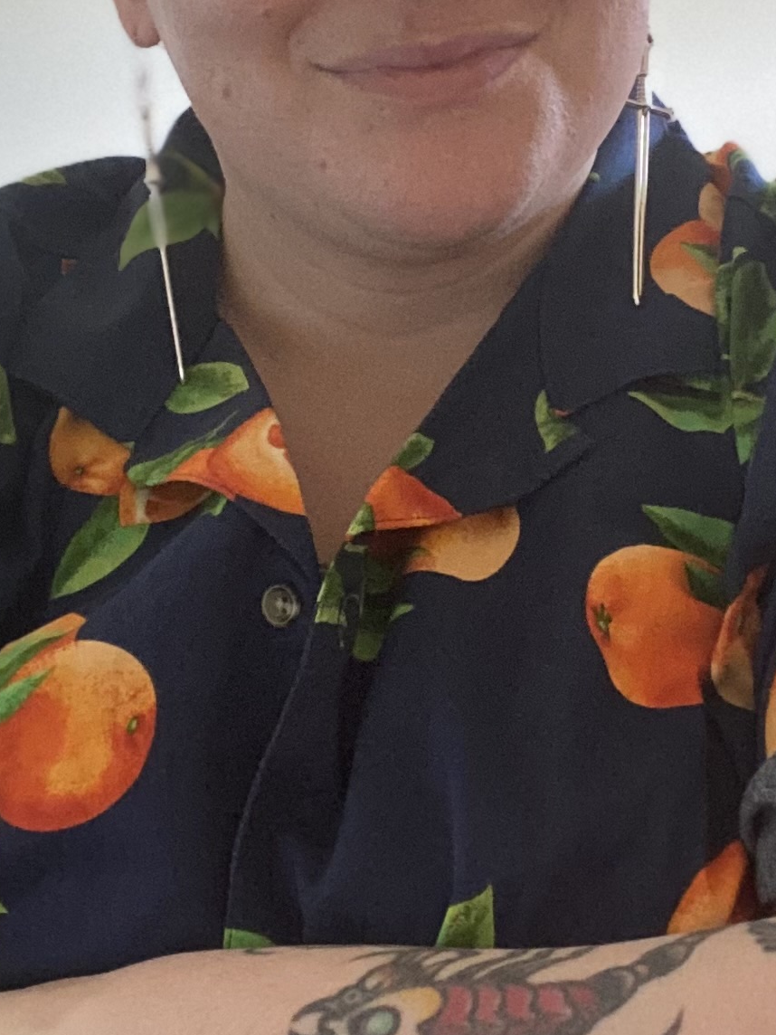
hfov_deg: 18.2
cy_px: 267
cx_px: 383
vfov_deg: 23.9
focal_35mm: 81
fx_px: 2421
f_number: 2.2
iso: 400
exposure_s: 1/40
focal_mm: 2.71
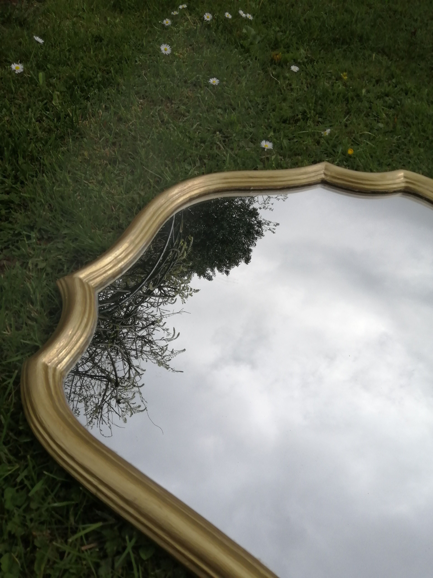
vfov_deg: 67.3
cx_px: 216
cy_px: 289
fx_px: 434
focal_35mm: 26
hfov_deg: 53.1
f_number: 1.8
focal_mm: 3.6
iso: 50
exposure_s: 1/3425
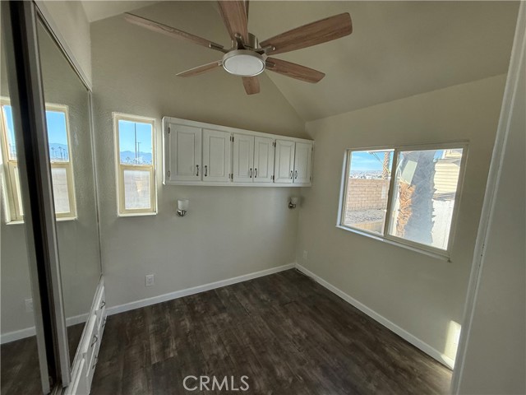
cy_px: 198
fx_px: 213
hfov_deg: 102.1
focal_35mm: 14
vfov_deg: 85.7
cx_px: 263
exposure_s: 1/99
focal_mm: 2.22
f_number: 2.2
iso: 250
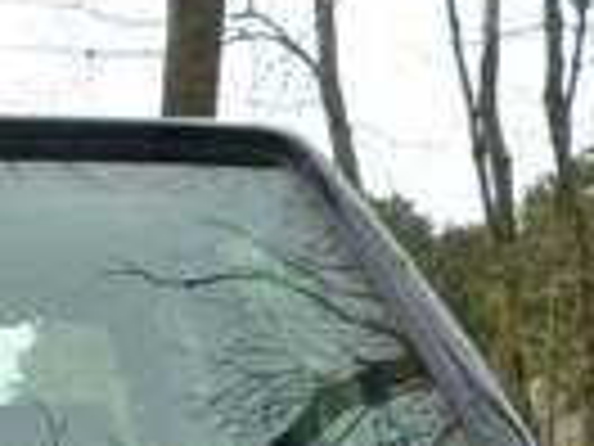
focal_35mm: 141
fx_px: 2420
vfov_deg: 9.8
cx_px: -252
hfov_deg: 13.3
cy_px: 874
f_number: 3.3
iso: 125
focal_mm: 5.2
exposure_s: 1/200
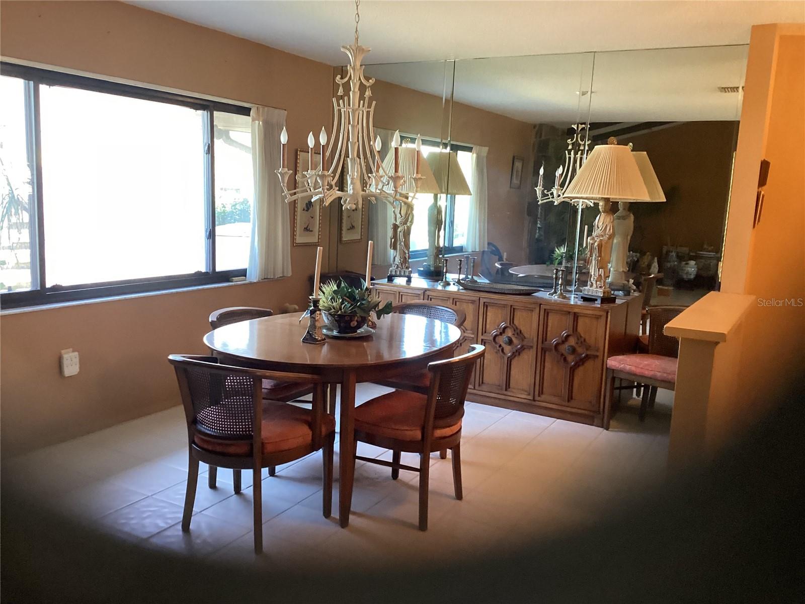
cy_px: 302
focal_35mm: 31
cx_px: 402
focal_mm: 3.3
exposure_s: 1/60
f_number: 2.4
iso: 320
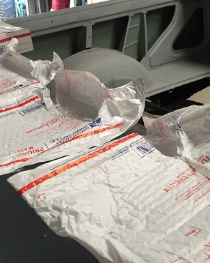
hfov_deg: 30.7
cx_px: 75
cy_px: 117
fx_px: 380
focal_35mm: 49
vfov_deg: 38.0
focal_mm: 4.15
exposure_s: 1/33
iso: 64
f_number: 2.2
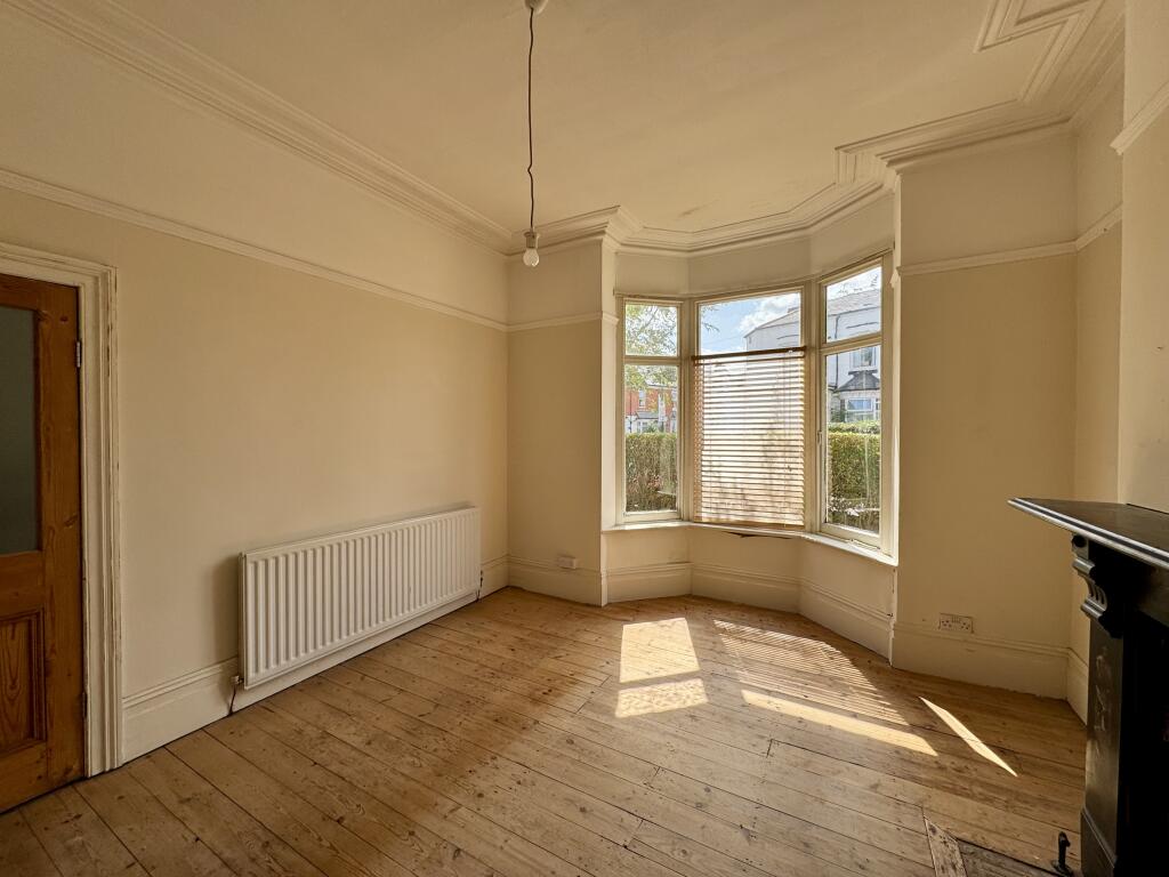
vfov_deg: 85.7
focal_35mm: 14
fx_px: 473
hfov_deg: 102.1
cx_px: 584
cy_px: 438
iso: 40
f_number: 2.2
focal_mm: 2.22
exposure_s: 1/512
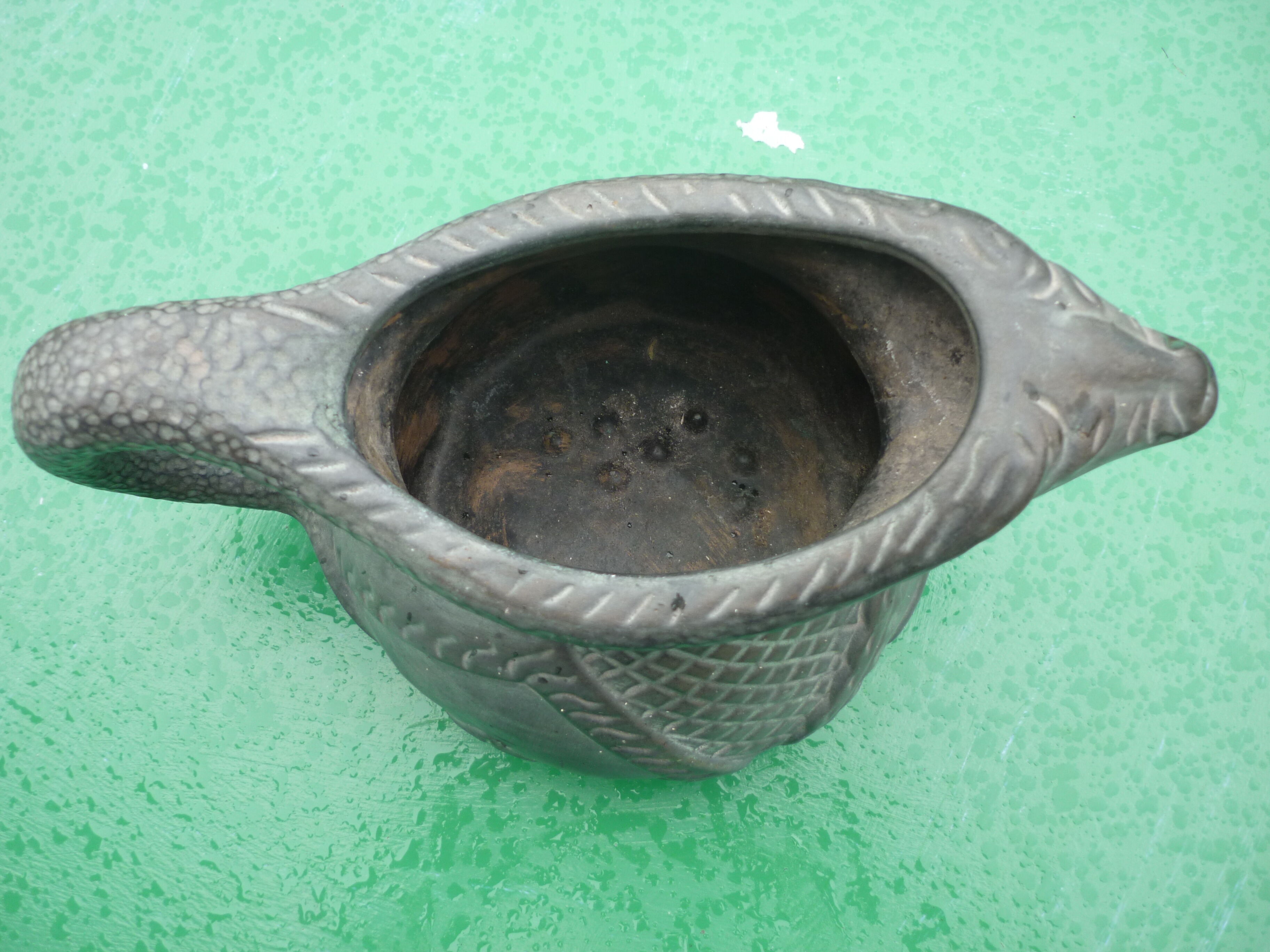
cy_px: 476
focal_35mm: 33
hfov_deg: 55.4
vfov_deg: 42.9
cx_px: 635
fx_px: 1211
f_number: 2.8
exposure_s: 1/40
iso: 80
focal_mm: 5.5
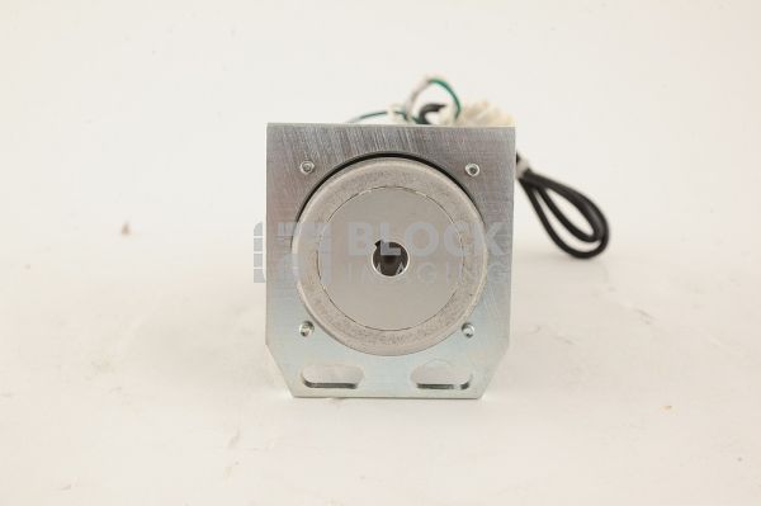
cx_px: 380
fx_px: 1056
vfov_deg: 26.9
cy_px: 253
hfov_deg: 39.6
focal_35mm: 50
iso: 1600
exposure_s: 1/125
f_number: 11
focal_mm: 50
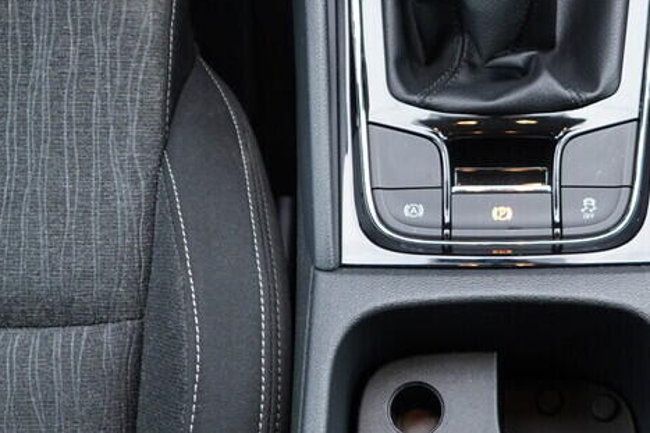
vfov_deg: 17.3
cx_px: 472
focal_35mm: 79
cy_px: 187
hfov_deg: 25.4
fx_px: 1426
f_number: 2.8
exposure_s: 1/40
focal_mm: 24
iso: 400
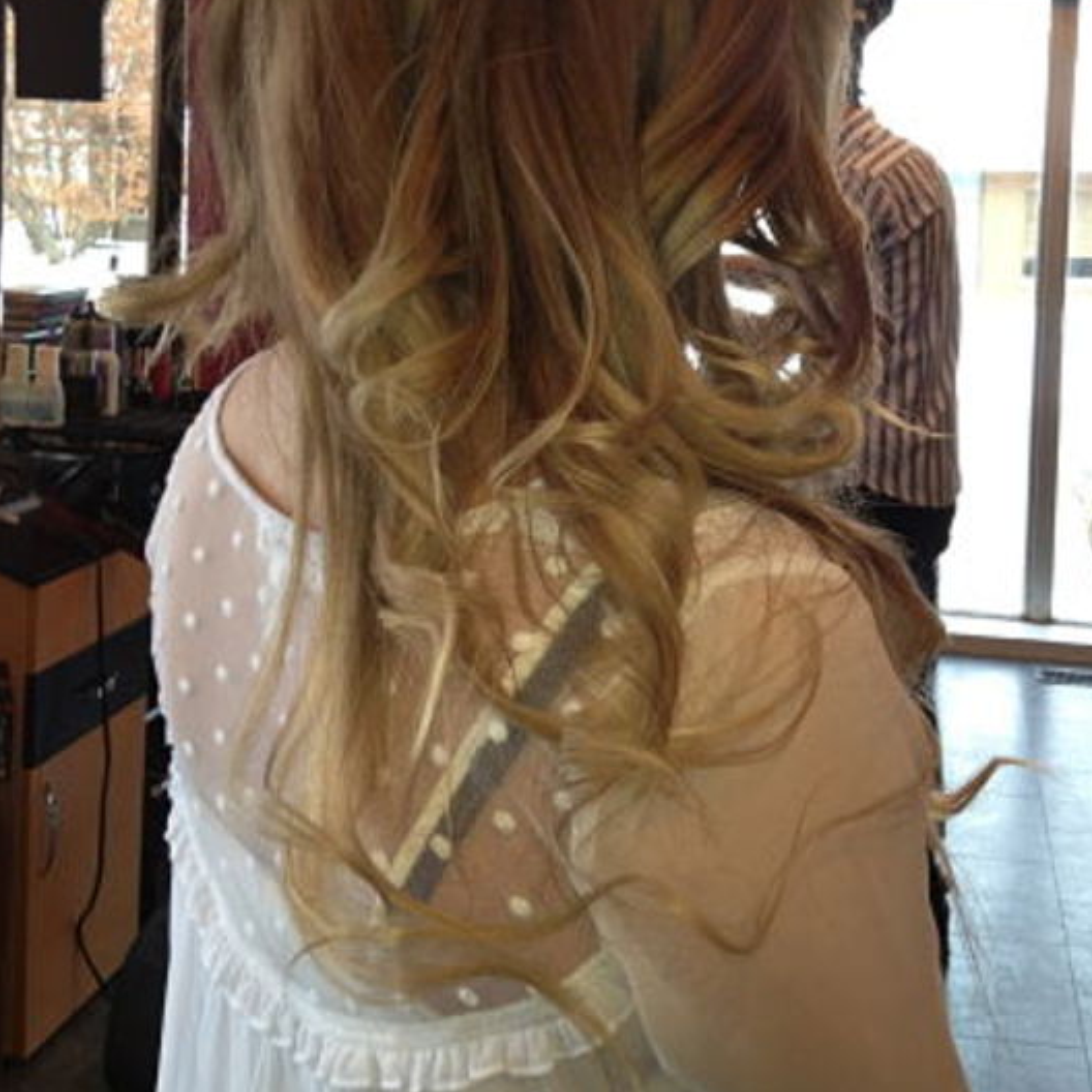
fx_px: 1785
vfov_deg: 33.5
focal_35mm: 50
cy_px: 309
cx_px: 575
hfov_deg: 34.0
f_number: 2.4
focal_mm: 4.28
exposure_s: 1/30
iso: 50
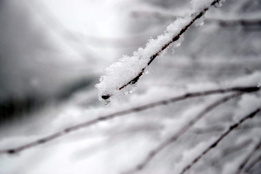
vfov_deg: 13.1
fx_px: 761
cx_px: 130
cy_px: 87
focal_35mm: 105
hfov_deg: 19.4
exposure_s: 1/125
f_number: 7.1
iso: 400
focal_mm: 70
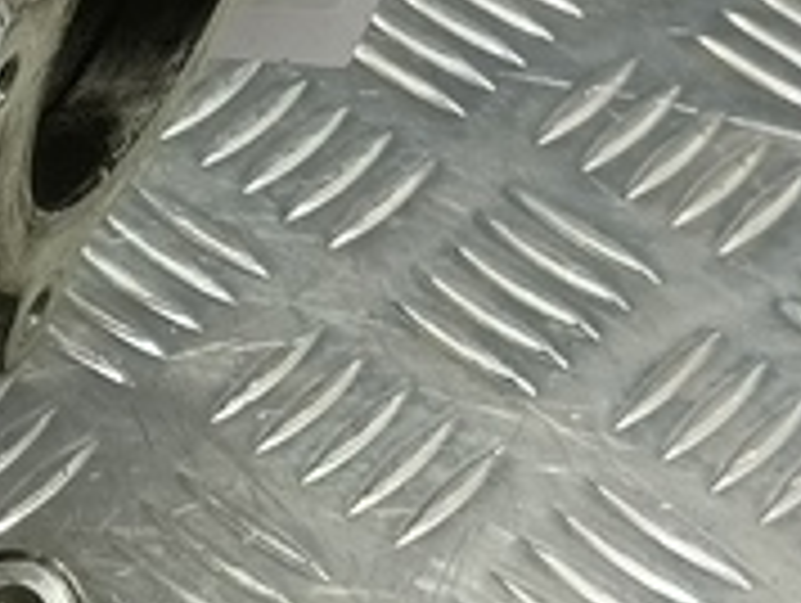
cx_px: -724
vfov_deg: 11.2
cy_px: 562
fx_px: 3059
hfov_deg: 13.2
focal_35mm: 132
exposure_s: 1/50
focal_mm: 4.11
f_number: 1.6
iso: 143
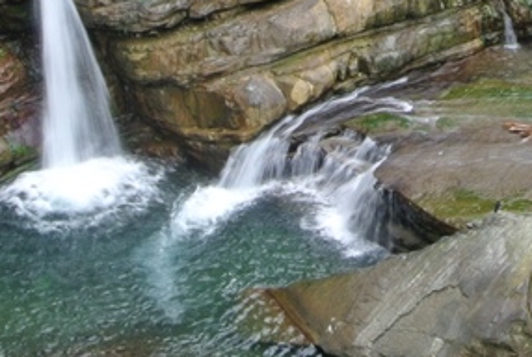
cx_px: 556
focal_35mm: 165
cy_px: -139
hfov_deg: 12.3
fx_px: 2443
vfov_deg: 8.2
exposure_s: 1/10
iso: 100
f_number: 16
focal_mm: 21.9
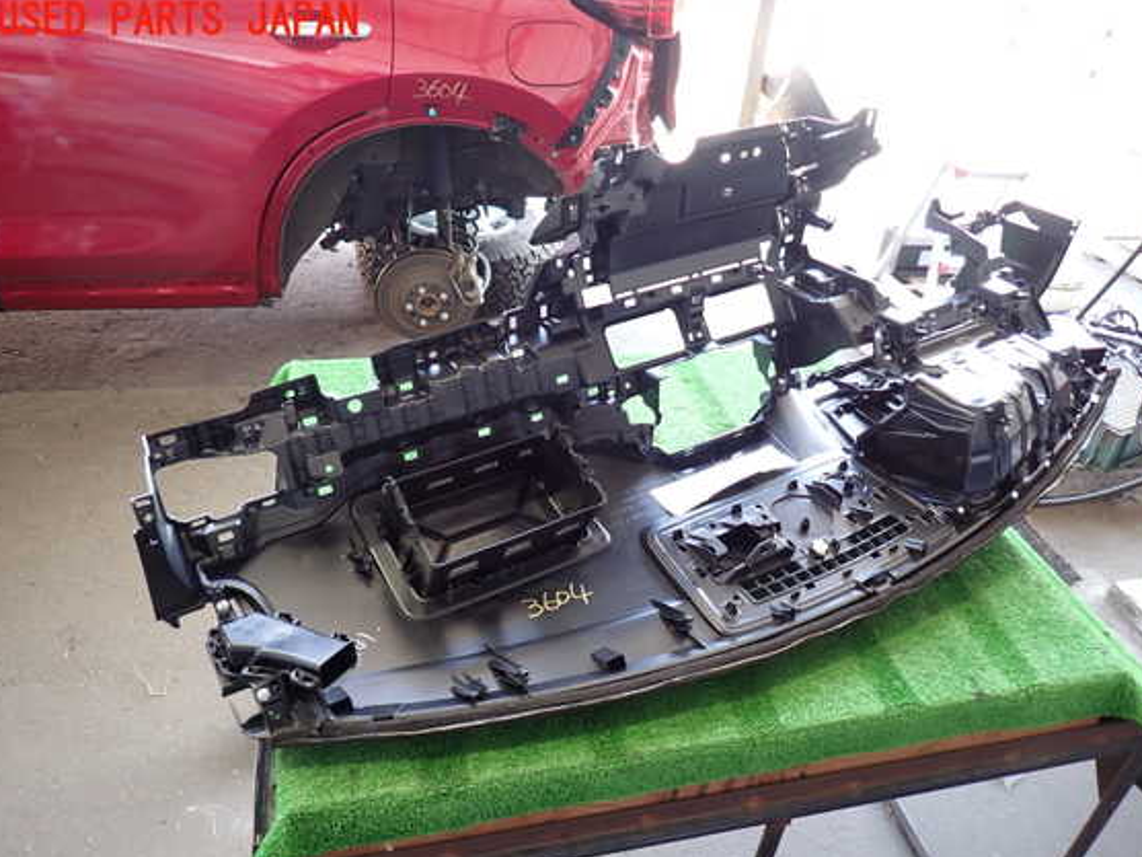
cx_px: 602
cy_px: 458
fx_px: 891
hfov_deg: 65.3
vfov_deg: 51.3
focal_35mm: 27
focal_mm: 4.5
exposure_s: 1/40
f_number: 2
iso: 200
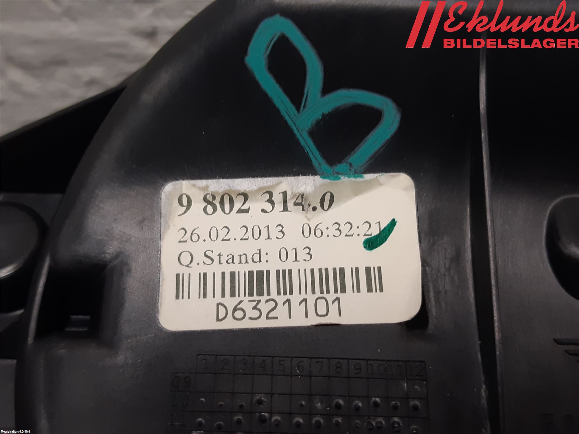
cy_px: 217
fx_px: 435
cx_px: 290
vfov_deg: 53.1
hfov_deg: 67.3
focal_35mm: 26
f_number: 1.7
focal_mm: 3.93
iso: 100
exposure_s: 1/50
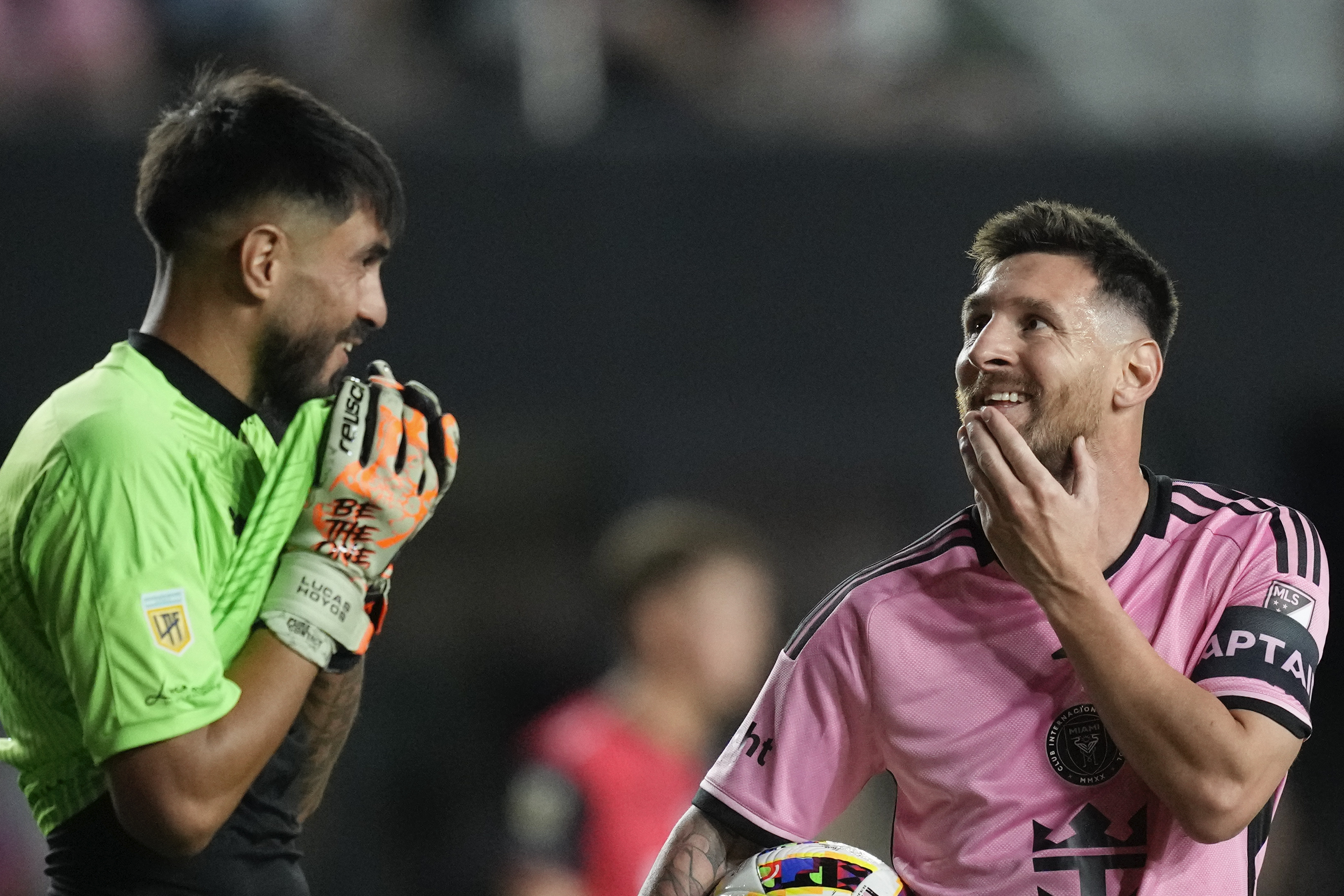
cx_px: 1020
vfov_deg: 1.3
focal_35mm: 1032
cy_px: 658
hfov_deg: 2.0
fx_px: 38527
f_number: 2.8
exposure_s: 1/2000
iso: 5000
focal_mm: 400
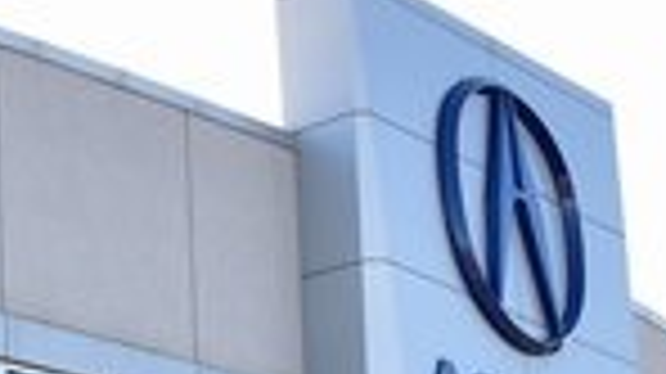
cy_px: 856
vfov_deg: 7.1
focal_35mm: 163
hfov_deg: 12.4
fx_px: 2876
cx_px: -418
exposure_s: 1/100
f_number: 5
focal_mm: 24
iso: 100
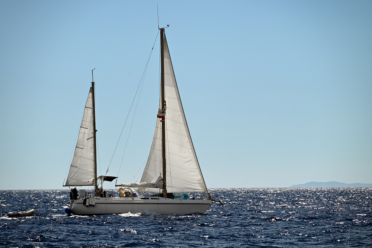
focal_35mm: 200
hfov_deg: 10.3
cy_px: 124
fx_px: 2067
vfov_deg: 6.9
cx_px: 186
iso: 100
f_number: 7.1
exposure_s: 1/1600
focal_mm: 200
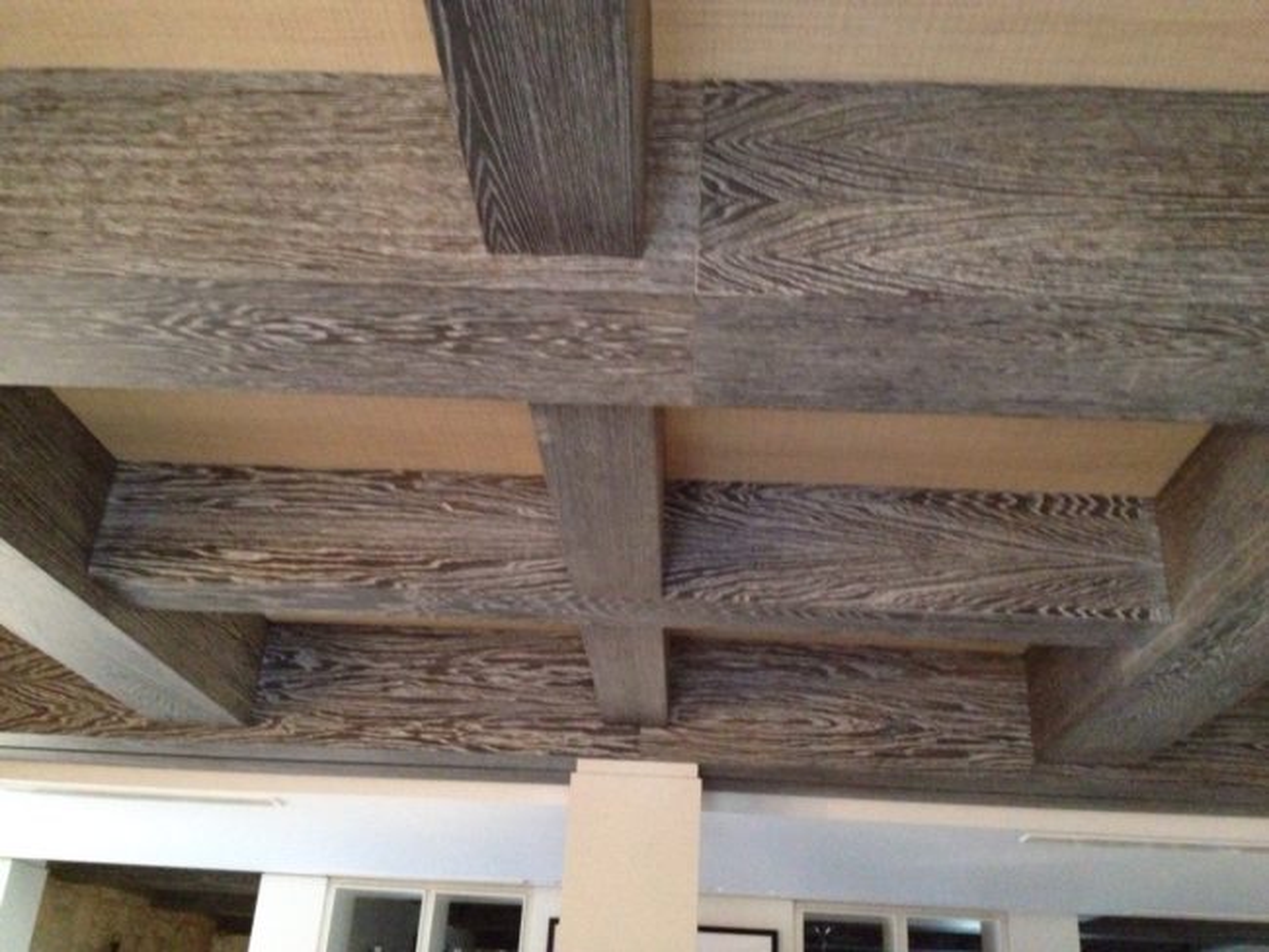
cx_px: 634
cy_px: 476
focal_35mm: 35
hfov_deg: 52.6
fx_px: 1284
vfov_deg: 40.7
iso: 800
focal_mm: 4.28
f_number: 2.4
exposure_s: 1/15
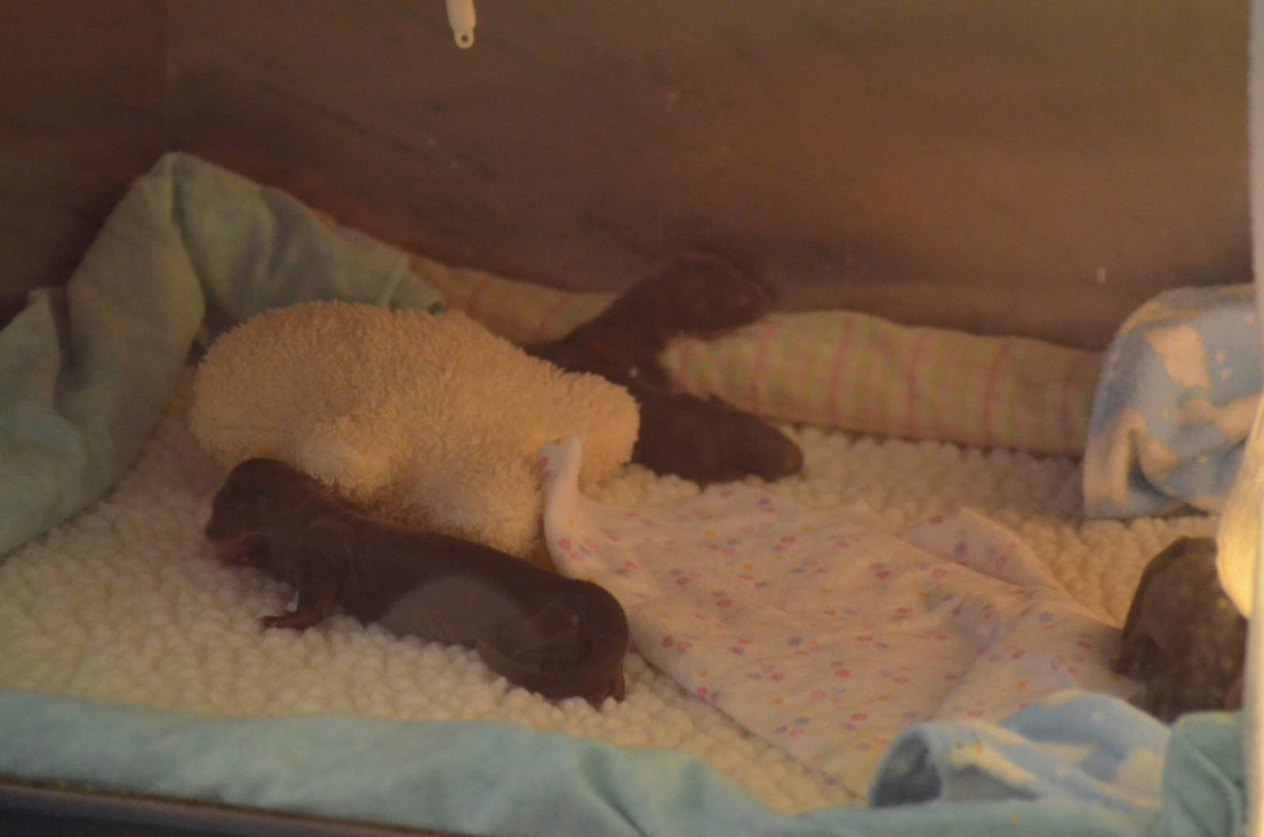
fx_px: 8147
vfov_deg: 5.9
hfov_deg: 8.9
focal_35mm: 232
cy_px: 418
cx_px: 632
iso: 3200
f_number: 4.5
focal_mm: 155
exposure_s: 1/250
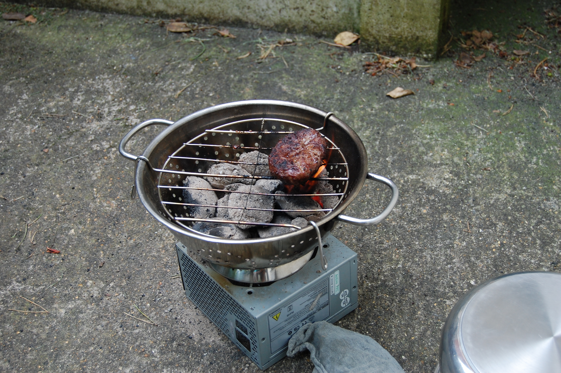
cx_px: 280
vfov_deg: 23.7
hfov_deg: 35.1
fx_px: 887
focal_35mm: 57
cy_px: 186
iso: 360
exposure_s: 1/125
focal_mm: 38
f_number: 5.6
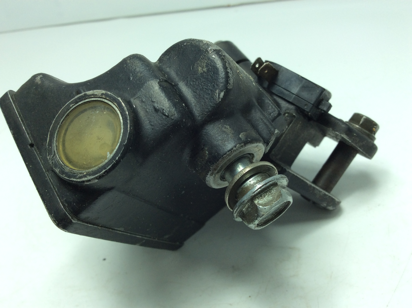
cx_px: 206
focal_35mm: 32
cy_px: 154
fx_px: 380
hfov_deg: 56.9
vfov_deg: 44.1
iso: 32
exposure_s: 1/229
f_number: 2.4
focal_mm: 3.3
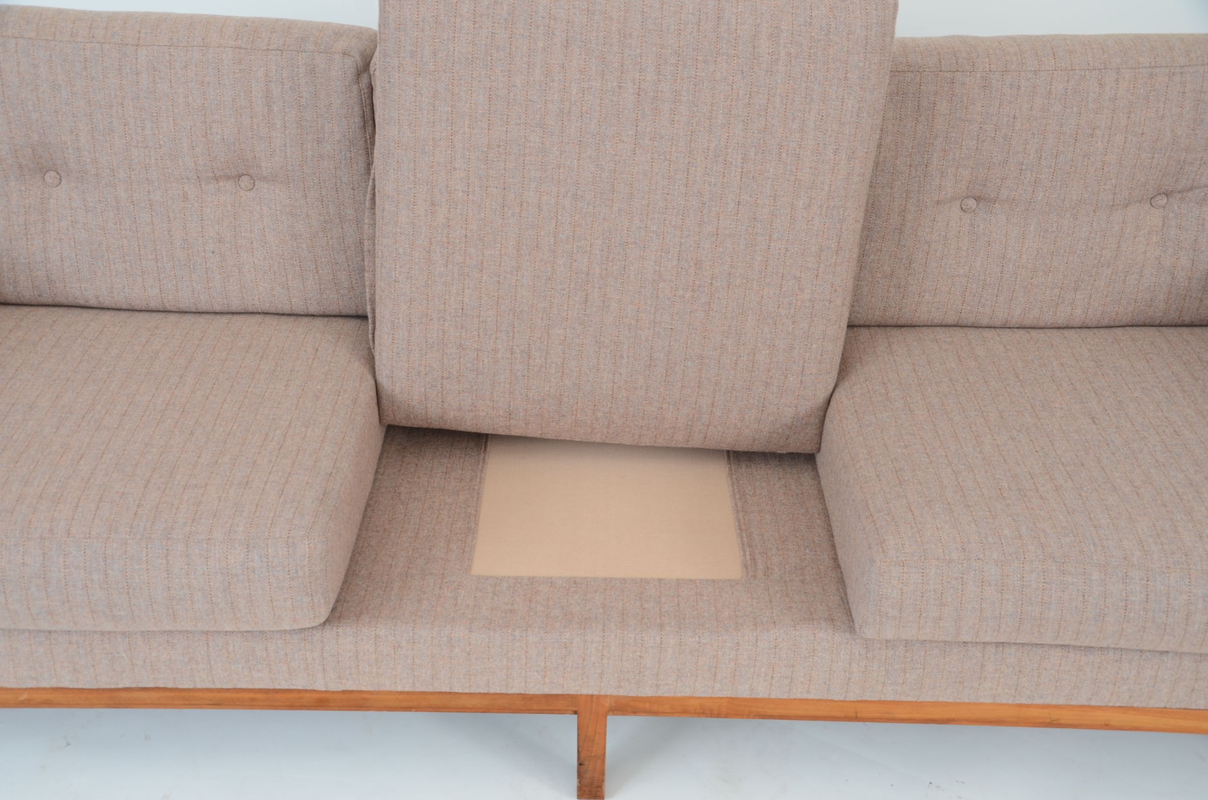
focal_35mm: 42
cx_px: 604
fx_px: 1406
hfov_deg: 46.5
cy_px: 400
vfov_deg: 31.8
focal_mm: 28
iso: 200
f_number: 7.1
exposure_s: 1/80
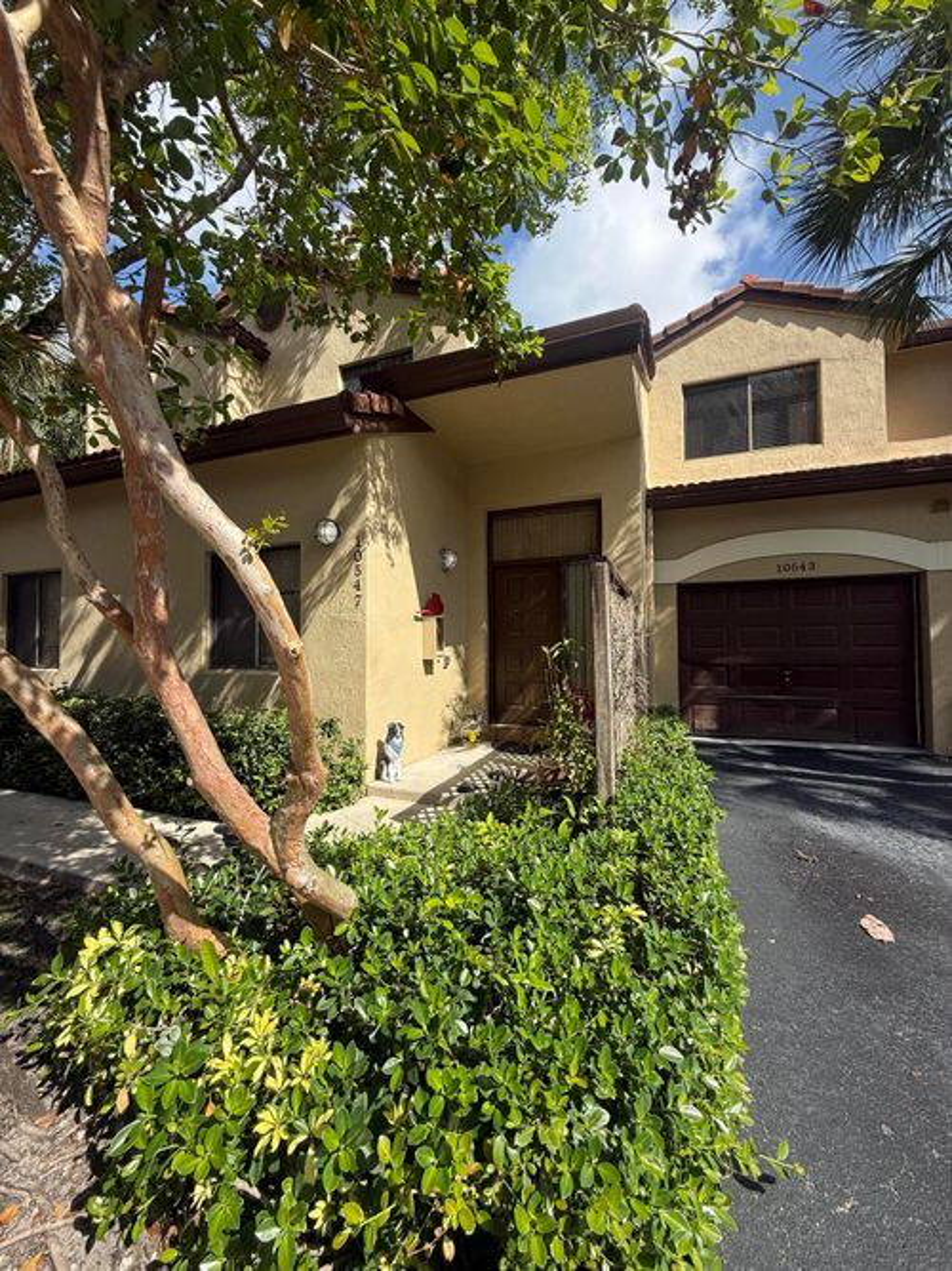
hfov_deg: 85.7
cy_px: 636
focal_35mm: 14
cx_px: 476
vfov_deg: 102.1
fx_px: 514
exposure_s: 1/1105
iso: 50
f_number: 2.2
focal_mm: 2.22
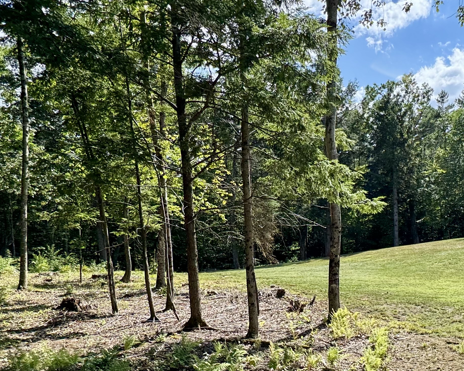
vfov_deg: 47.5
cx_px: 330
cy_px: 253
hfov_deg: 56.7
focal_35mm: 30
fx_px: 412
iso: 50
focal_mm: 2.22
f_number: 2.2
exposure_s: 1/821
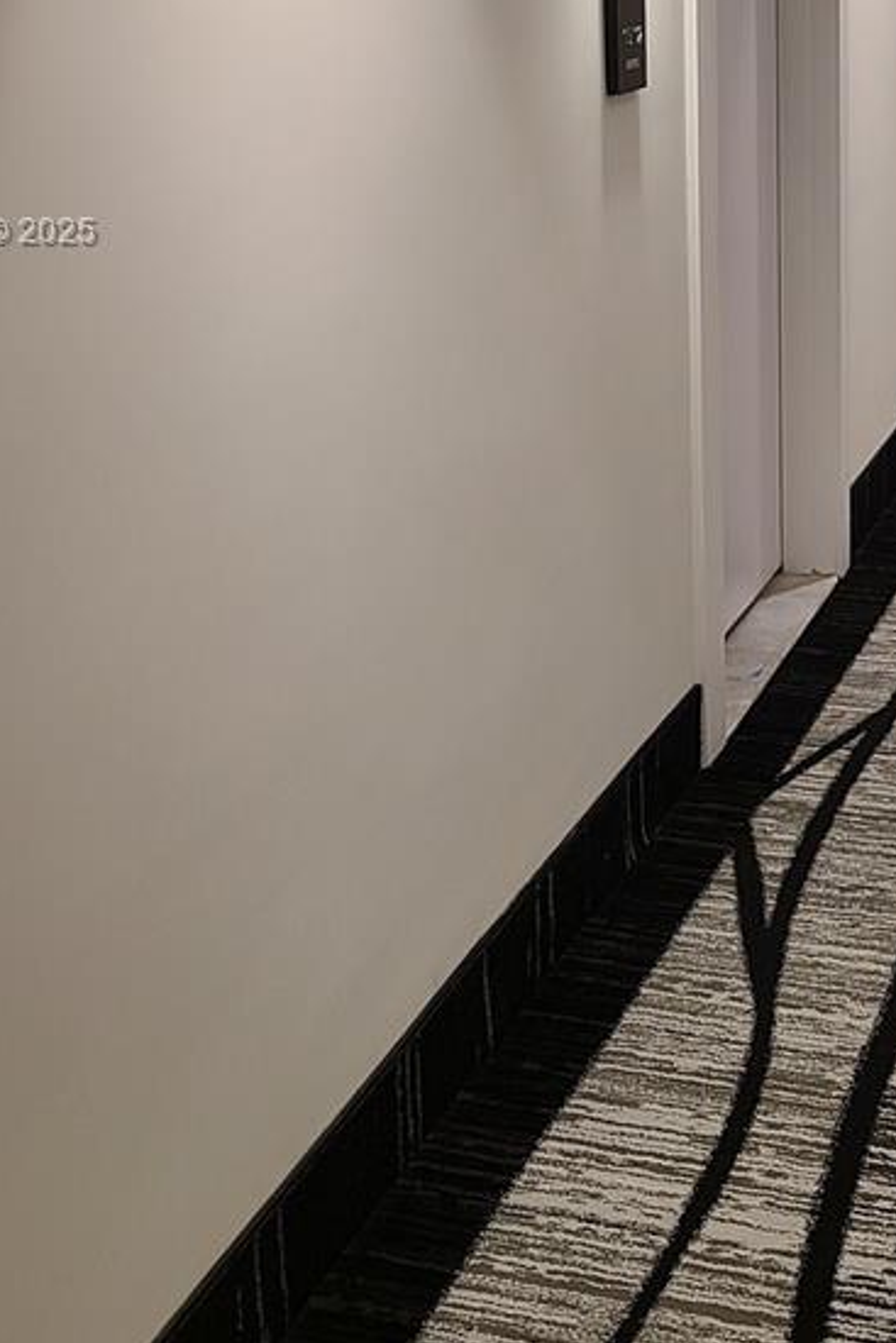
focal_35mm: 59
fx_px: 2201
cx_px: 742
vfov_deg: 32.8
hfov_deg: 22.6
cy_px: 234
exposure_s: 1/60
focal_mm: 5.4
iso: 64
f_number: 1.8
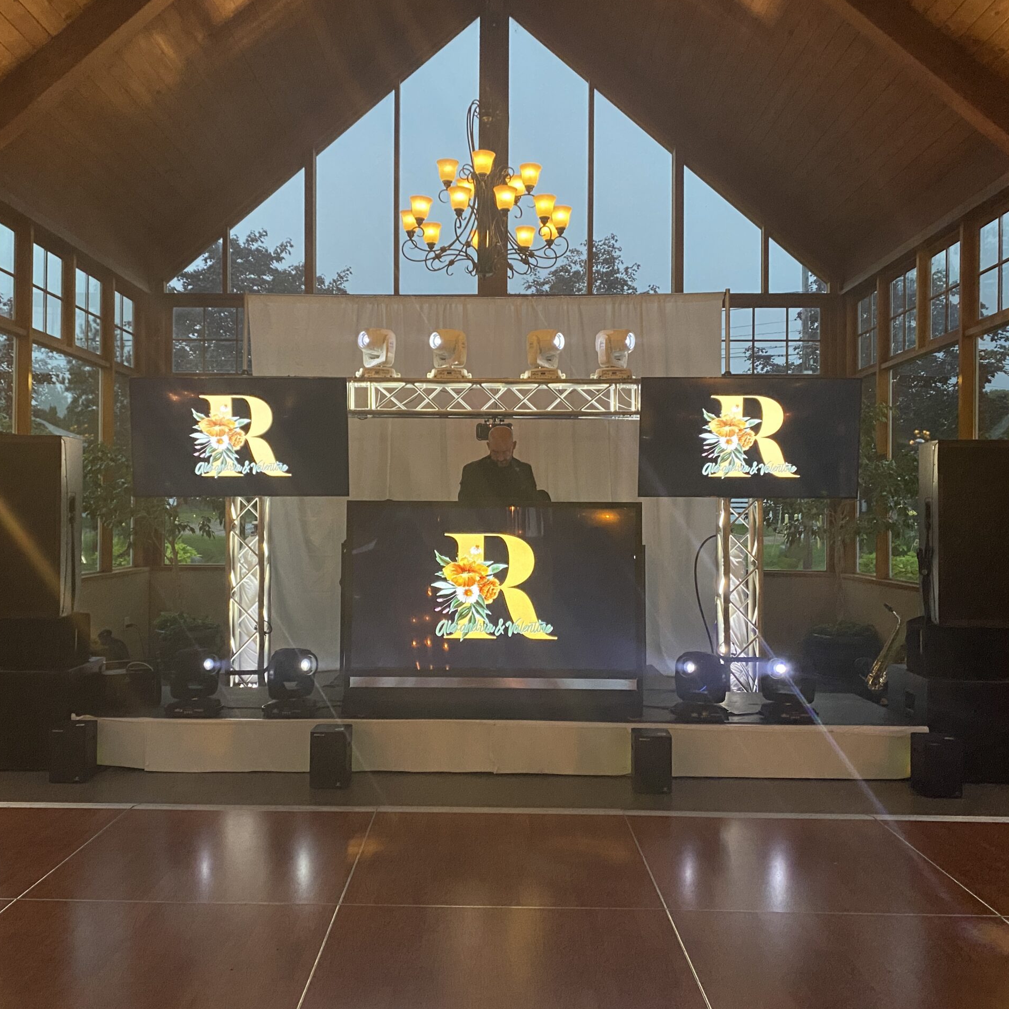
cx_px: 463
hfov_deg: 52.5
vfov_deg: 52.5
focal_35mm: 31
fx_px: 1022
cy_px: 504
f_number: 1.8
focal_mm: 4.25
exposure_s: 1/44
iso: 500
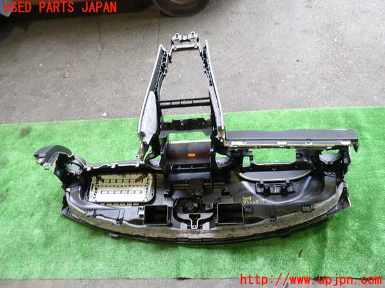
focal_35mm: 30
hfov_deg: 60.0
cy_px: 144
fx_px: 334
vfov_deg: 46.8
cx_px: 192
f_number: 2.3
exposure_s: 1/40
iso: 200
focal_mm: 5.4
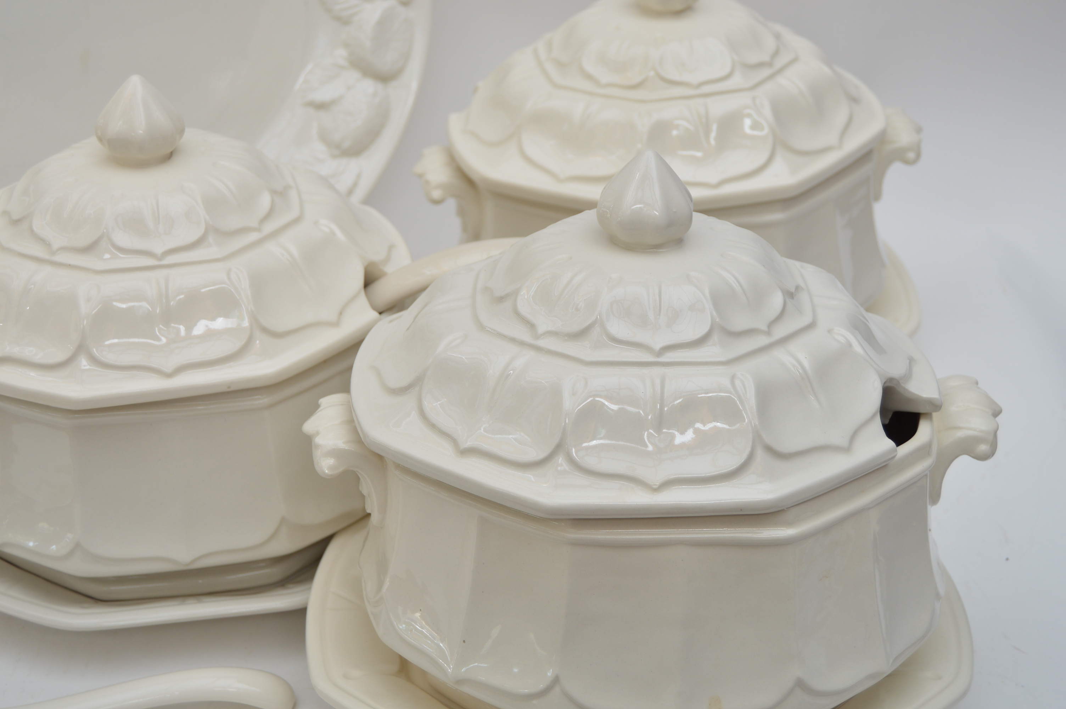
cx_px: 533
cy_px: 354
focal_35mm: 57
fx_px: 1686
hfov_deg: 35.1
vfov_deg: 23.7
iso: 200
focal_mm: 38
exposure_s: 1/160
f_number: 5
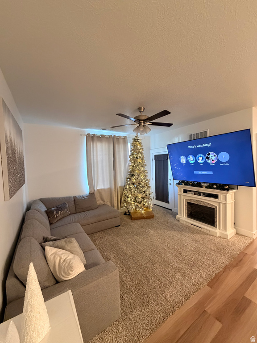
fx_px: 139
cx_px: 128
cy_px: 172
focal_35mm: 14
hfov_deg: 85.7
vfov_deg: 102.1
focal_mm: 2.22
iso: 640
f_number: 2.2
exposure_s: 1/60
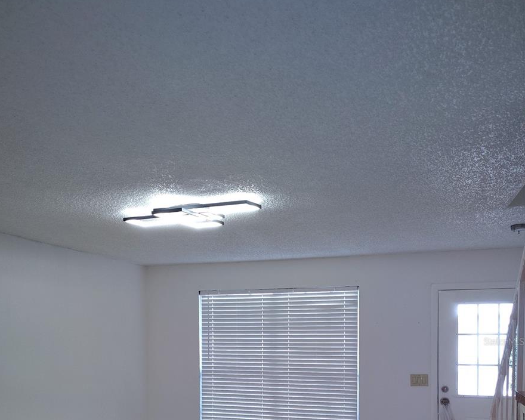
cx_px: 257
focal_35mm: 32
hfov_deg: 55.7
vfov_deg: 43.5
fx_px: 497
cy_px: 341
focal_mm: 5.56
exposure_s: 1/120
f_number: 1.8
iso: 1006
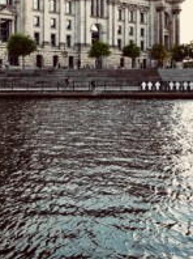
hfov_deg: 28.0
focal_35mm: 50
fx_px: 373
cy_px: 71
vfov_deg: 37.5
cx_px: 22
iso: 20
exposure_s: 1/727
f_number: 1.8
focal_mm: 3.99
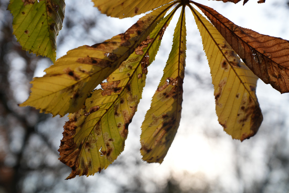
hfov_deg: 33.4
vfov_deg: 22.6
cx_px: 144
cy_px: 96
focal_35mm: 60
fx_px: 482
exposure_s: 1/1600
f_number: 4
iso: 400
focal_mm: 60
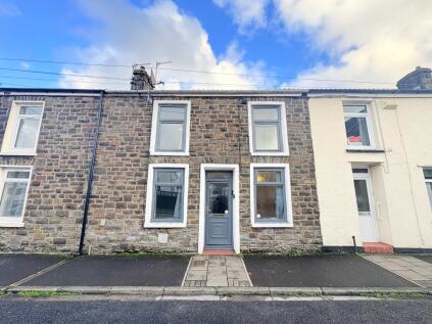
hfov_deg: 102.1
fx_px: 175
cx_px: 216
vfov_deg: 85.6
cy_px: 162
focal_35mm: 14
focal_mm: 2.22
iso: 40
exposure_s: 1/150
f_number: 2.2
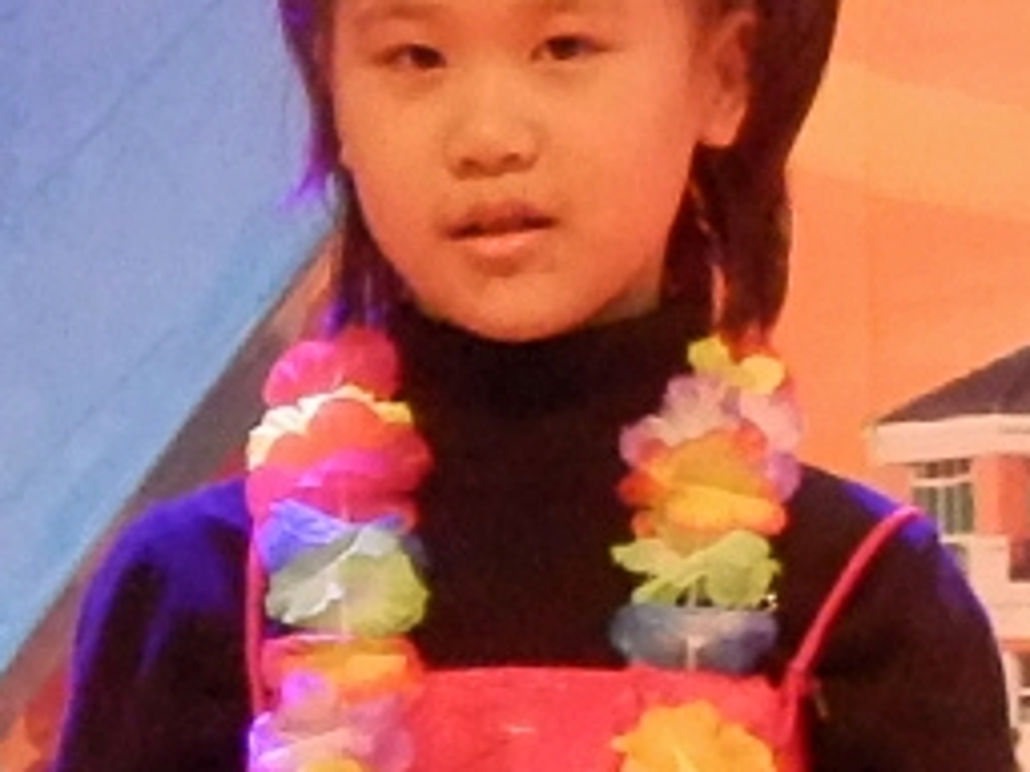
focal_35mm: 1156
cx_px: -1167
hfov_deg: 1.7
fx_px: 34397
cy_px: 1488
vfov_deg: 1.3
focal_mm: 33.2
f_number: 5.8
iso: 800
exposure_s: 1/25
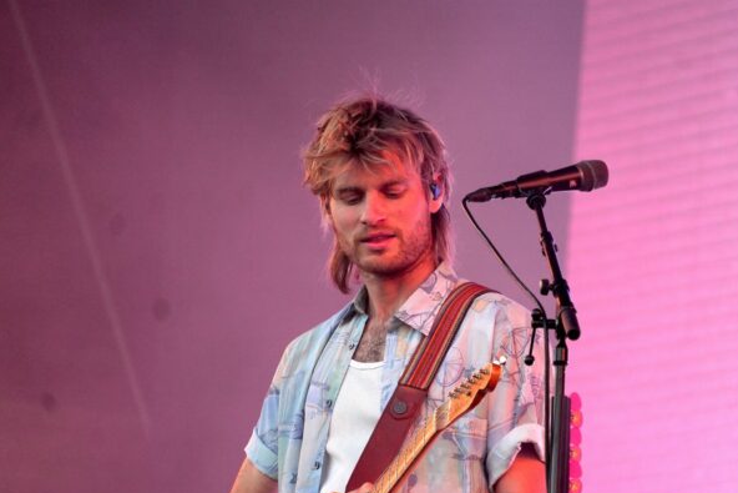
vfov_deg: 3.1
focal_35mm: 442
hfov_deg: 4.7
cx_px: 477
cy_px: 310
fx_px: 9055
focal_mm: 227
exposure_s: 1/400
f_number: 6.3
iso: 1250
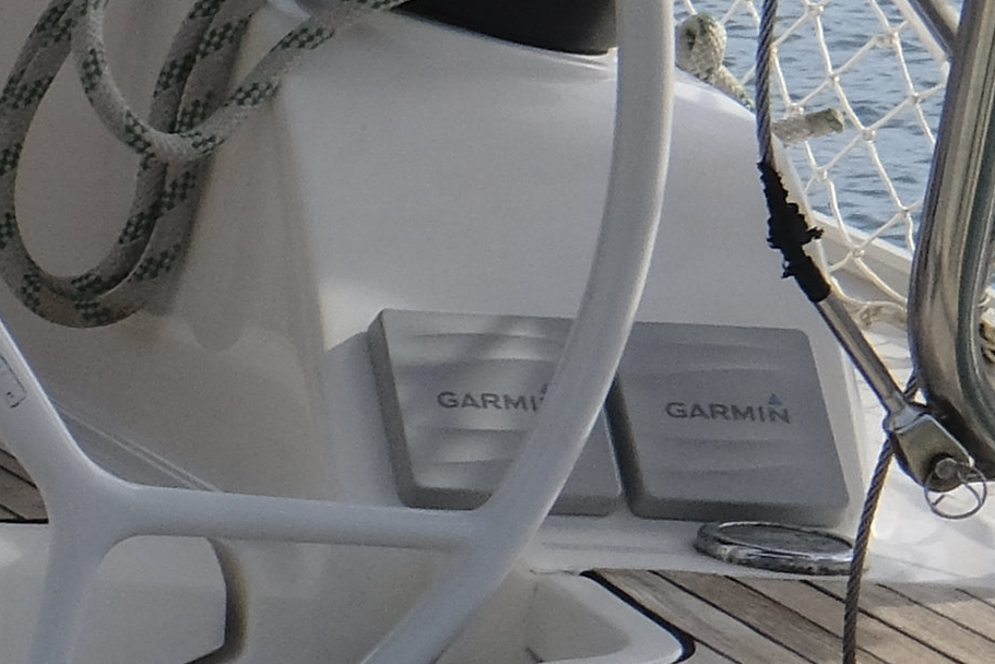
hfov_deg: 7.6
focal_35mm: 237
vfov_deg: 5.8
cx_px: -1935
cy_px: 390
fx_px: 6552
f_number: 13
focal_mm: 24
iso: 800
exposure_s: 1/480
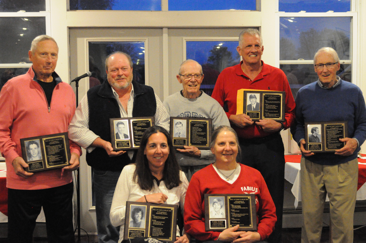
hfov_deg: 35.1
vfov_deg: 23.7
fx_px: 579
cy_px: 122
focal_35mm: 57
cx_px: 183
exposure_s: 1/125
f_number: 4
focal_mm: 38
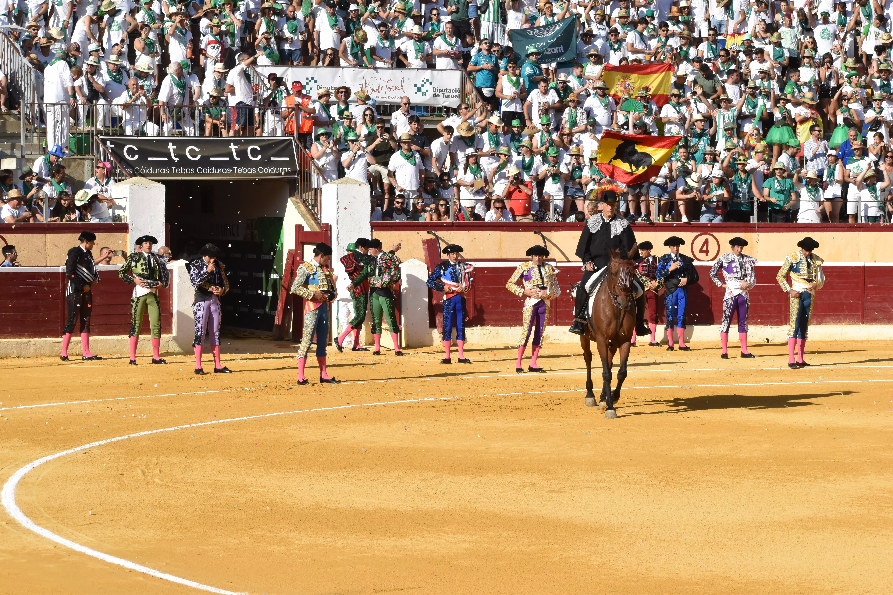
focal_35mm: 105
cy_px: 298
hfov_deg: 19.5
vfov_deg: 13.0
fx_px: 2604
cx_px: 446
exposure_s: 1/1600
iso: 800
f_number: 10
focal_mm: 70
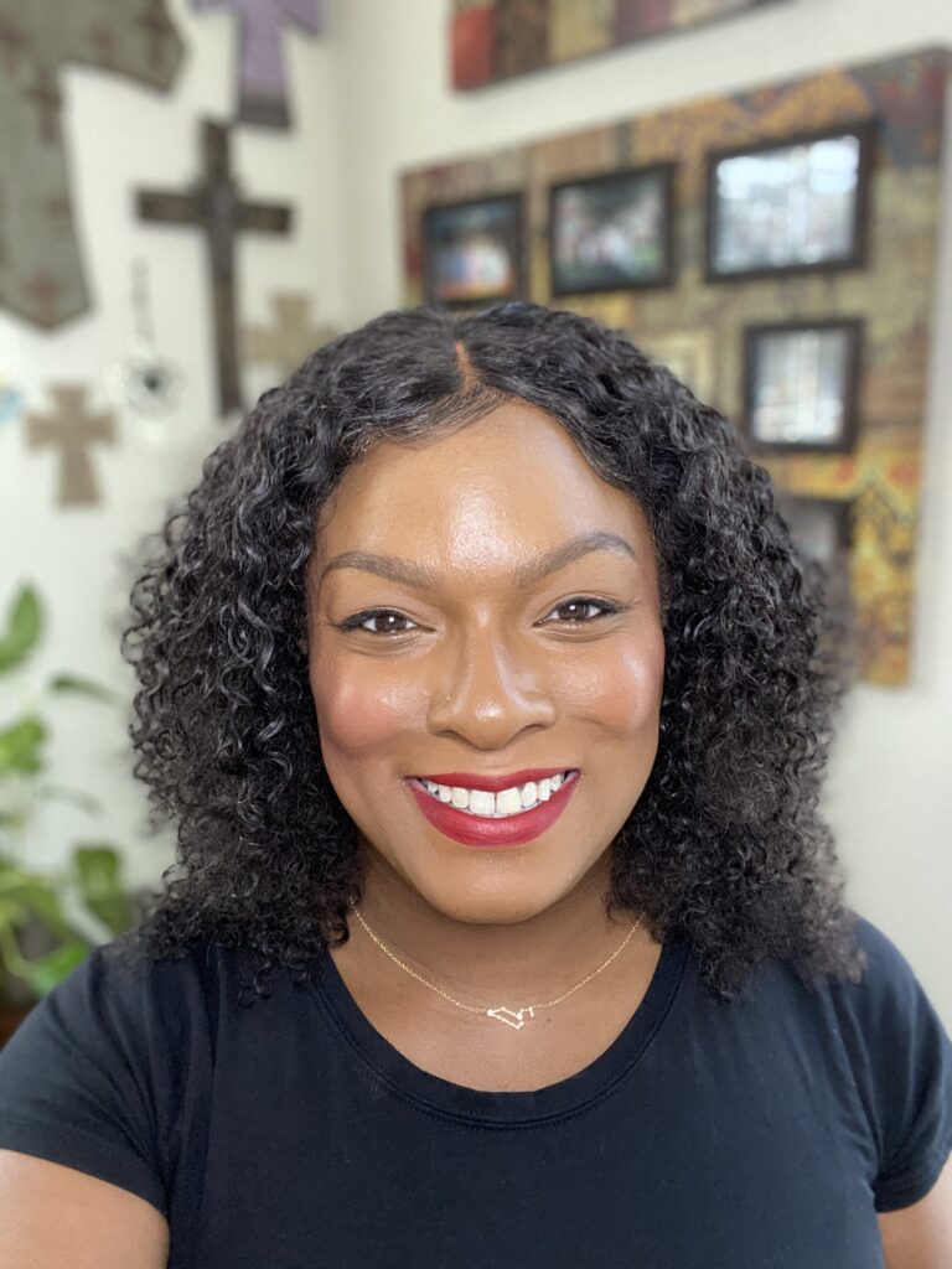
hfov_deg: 46.8
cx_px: 476
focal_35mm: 30
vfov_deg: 60.0
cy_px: 634
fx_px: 1100
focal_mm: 2.71
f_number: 2.2
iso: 400
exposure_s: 1/38
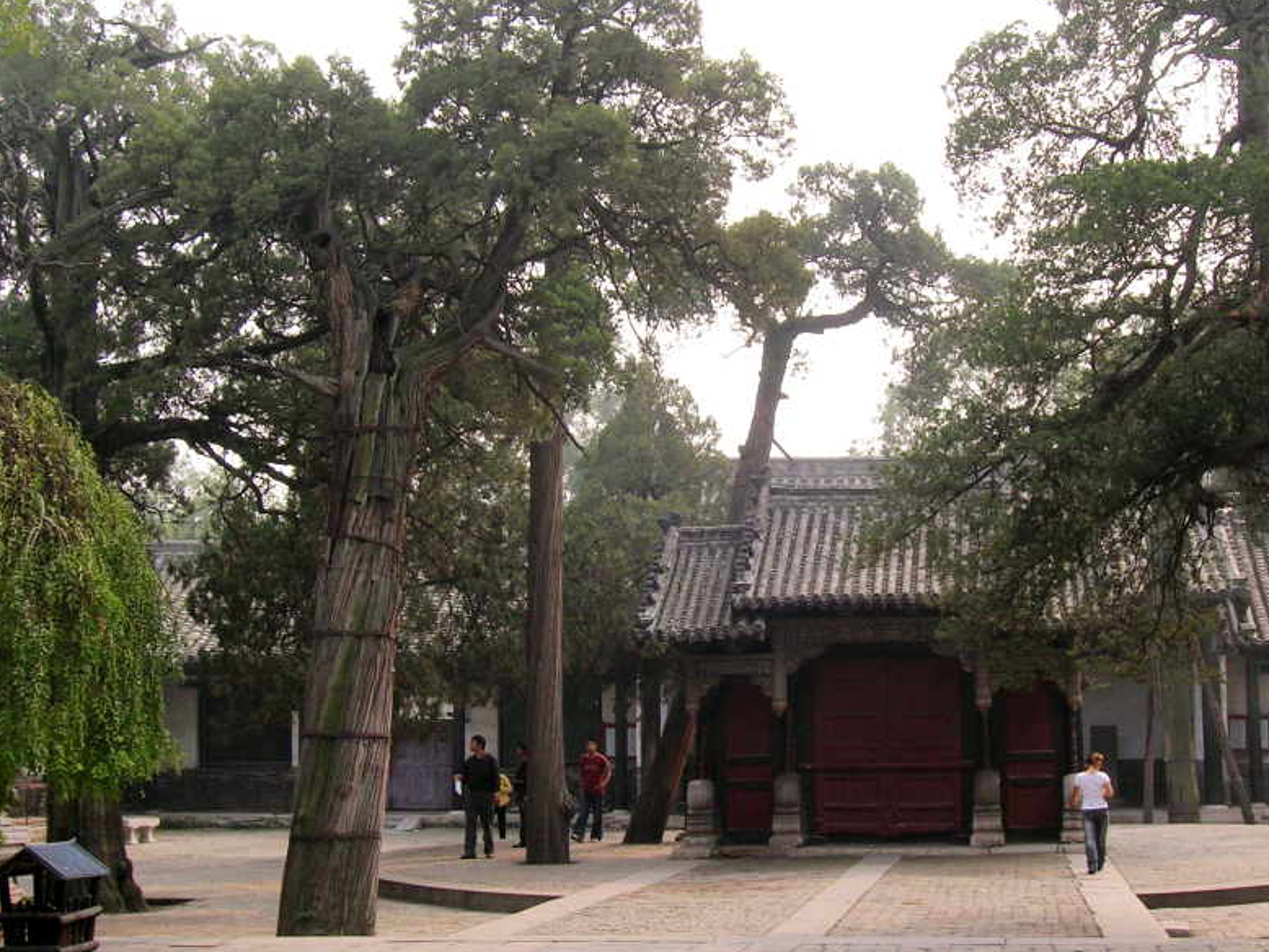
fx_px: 1834
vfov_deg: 29.1
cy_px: 437
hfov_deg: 38.1
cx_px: 745
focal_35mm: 50
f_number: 5
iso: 50
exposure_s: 1/98.8
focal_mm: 6.4
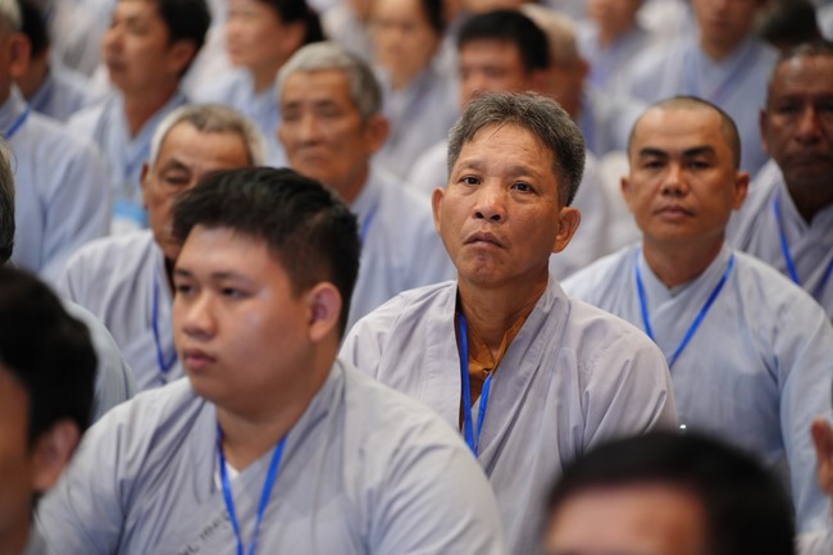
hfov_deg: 13.7
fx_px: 3470
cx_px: 416
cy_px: 278
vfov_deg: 9.1
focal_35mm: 150
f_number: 2.8
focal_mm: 150
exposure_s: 1/100
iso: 2000
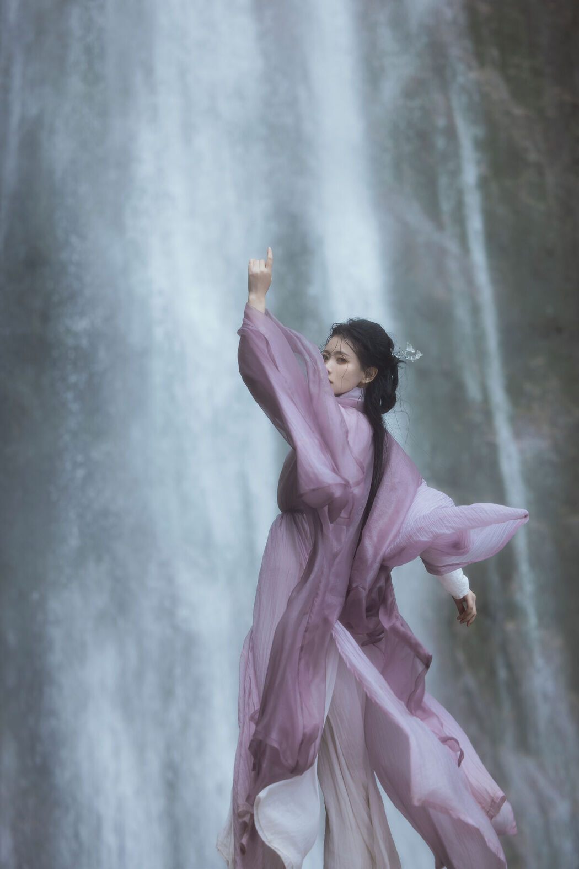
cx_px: 290
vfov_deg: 19.8
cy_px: 434
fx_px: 2485
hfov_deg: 13.3
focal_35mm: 103
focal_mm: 104
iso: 200
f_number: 2.8
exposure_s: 1/640
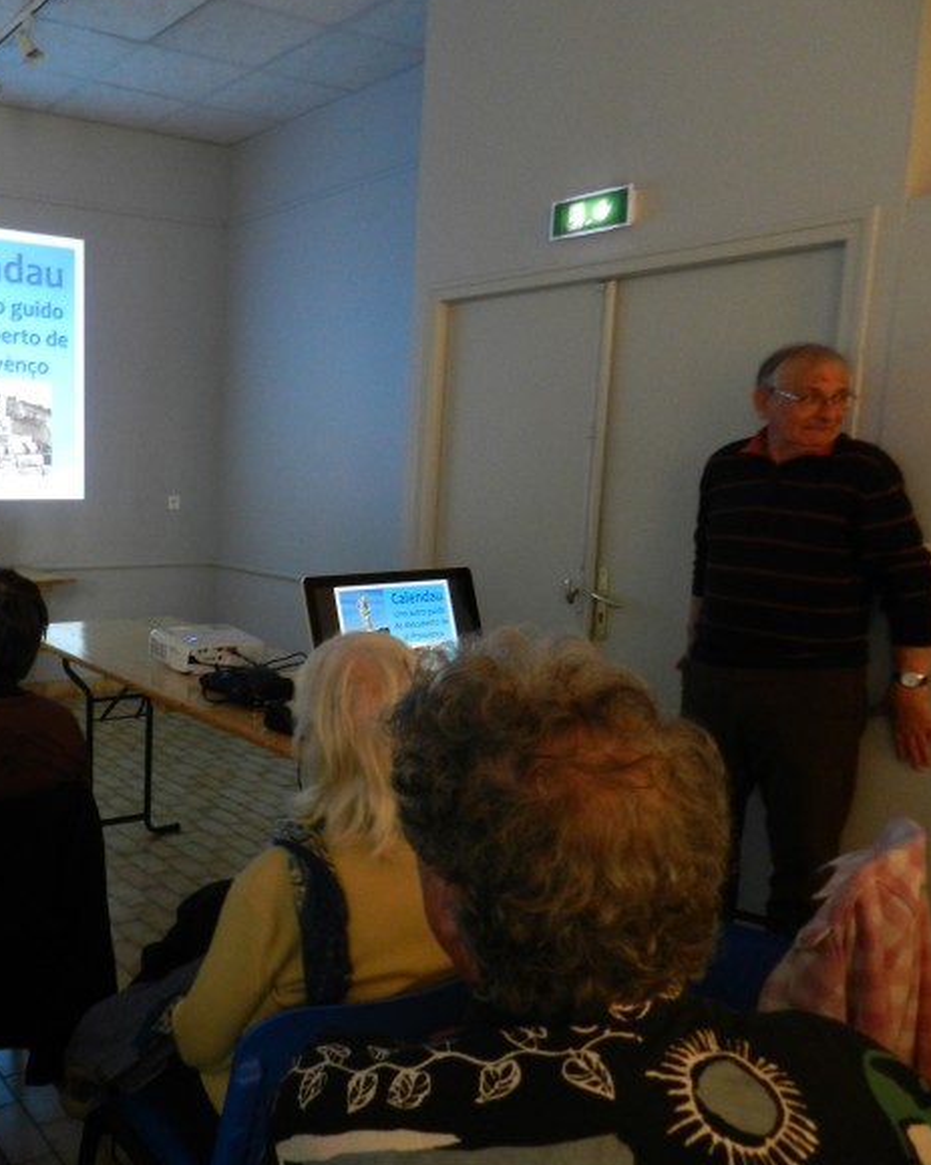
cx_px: 165
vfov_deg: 57.2
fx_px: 1068
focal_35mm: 31
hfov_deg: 44.4
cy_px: 577
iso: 400
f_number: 3.4
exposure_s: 1/15
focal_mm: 4
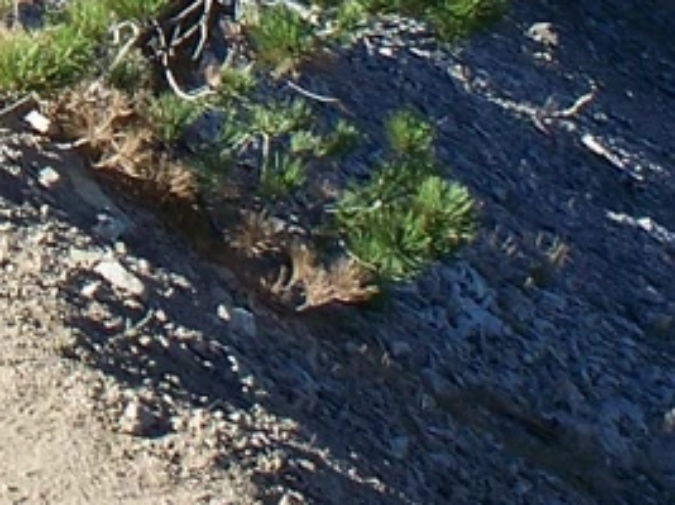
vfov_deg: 8.6
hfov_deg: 11.8
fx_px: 3158
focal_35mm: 162
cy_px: -588
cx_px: -255
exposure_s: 1/250
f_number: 5
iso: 80
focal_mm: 7.54
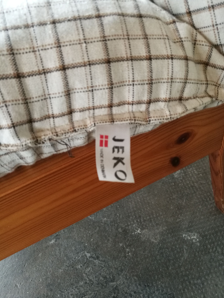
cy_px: 152
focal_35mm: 28
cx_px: 115
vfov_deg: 63.4
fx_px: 242
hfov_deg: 49.7
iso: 400
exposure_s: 1/33.3
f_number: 2.2
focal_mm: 4.5
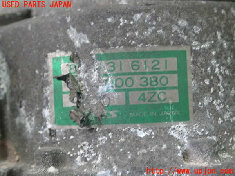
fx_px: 312
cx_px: 118
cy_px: 88
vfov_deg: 31.5
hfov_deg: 41.2
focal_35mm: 46
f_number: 3.1
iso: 320
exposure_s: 1/50
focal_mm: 8.41
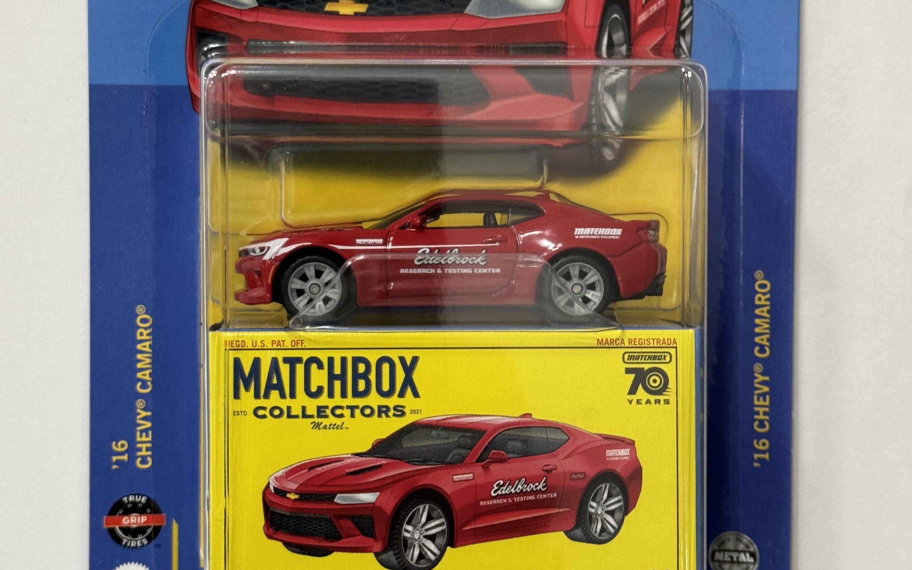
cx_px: 457
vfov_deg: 19.1
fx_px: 1690
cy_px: 246
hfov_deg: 30.2
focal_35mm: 68
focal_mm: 6.86
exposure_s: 1/60
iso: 125
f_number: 1.78
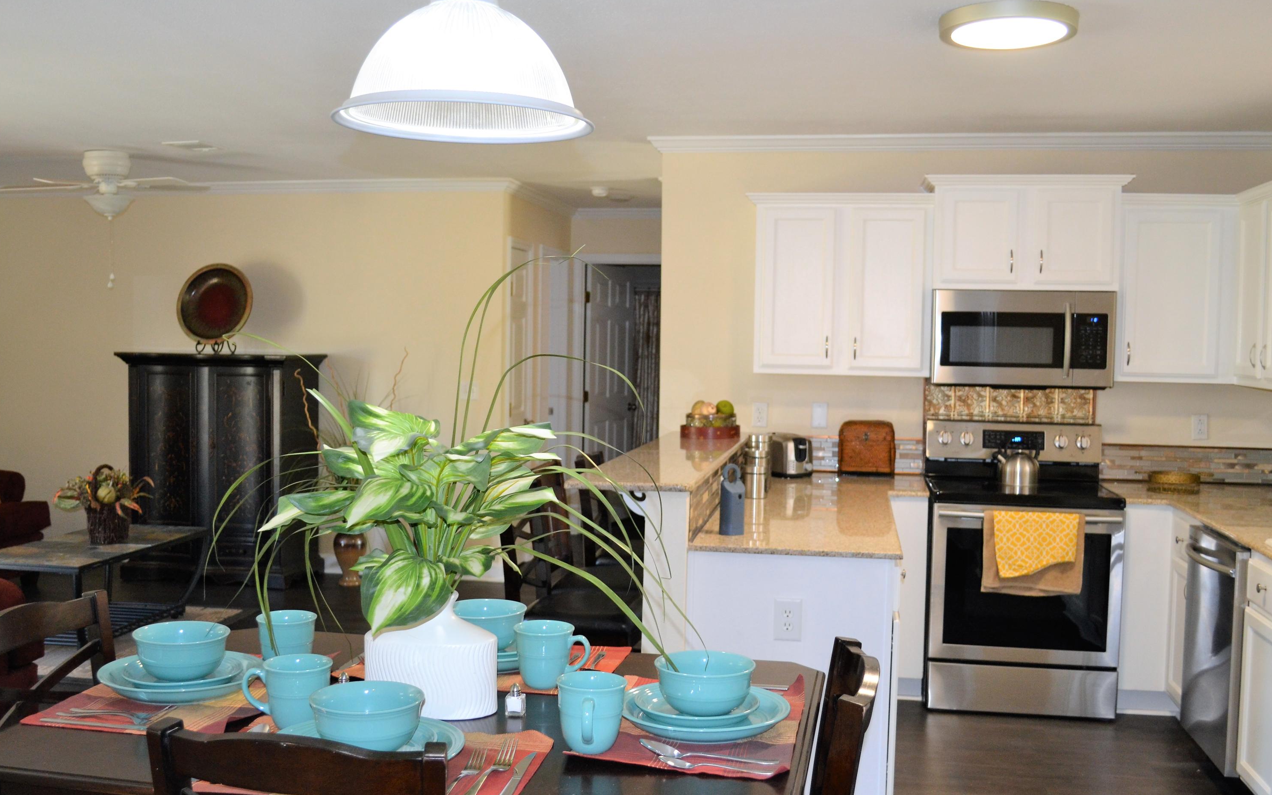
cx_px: 635
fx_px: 1283
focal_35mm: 37
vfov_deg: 34.4
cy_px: 403
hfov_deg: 52.8
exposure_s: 1/60
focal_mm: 24
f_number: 4
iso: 720
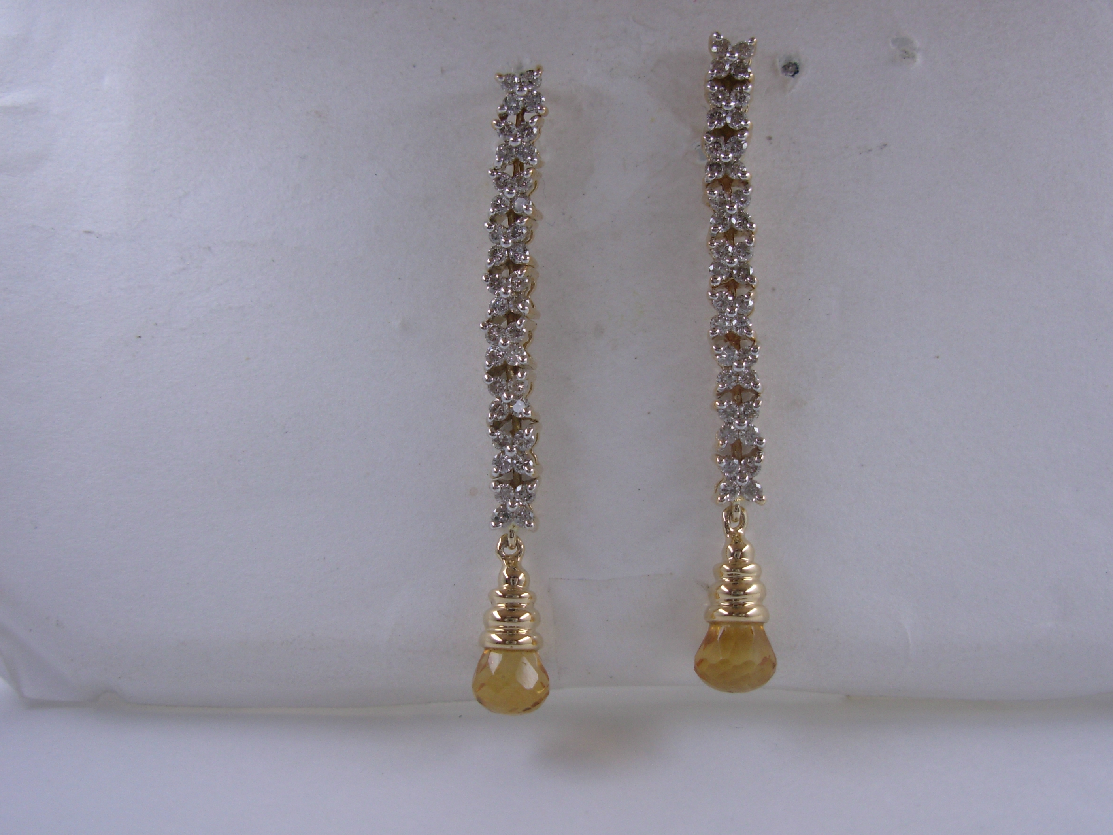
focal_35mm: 38
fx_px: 1222
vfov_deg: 37.7
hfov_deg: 49.0
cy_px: 418
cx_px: 556
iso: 50
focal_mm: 6.3
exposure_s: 1/575
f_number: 2.9
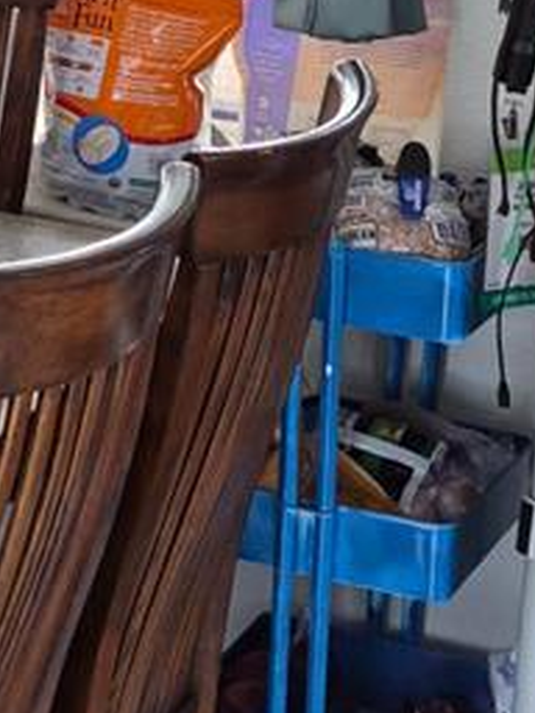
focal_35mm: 135
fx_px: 2782
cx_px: -798
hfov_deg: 9.6
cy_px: -111
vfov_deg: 14.2
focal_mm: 5.4
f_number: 1.8
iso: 200
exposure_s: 1/180
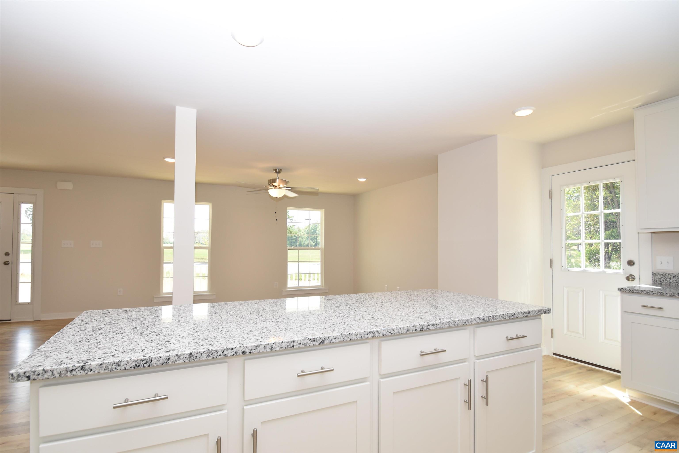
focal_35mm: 17
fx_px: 325
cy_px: 226
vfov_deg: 69.7
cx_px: 340
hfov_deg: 92.4
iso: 200
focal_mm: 11.5
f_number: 5
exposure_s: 1/100
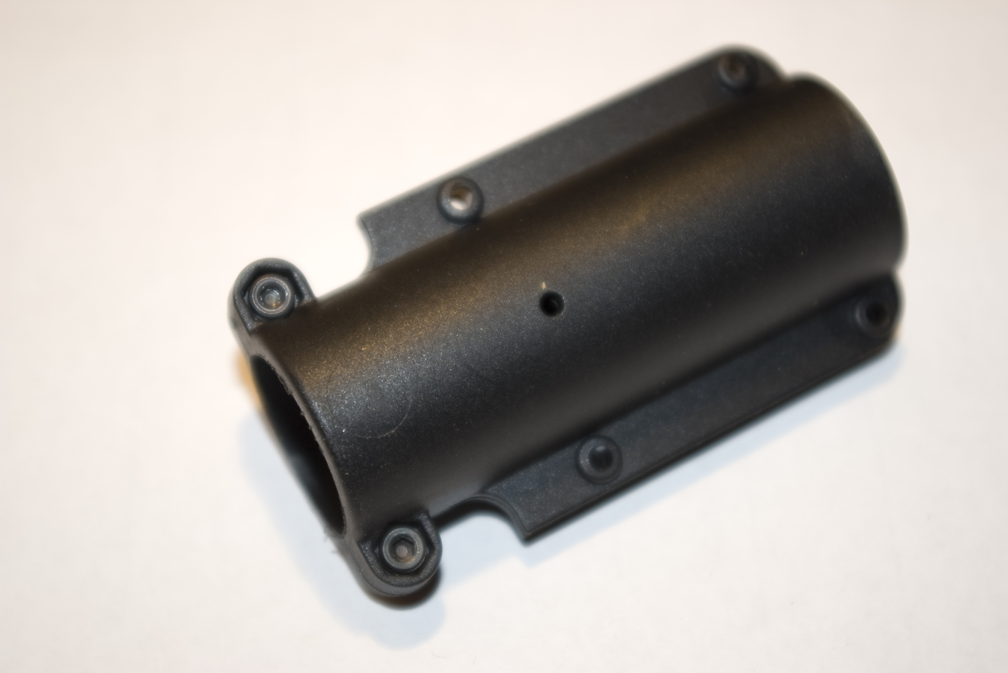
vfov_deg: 20.2
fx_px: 1891
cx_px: 504
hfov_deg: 29.9
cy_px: 336
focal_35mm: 68
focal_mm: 45
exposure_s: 1/60
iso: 200
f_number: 4.5
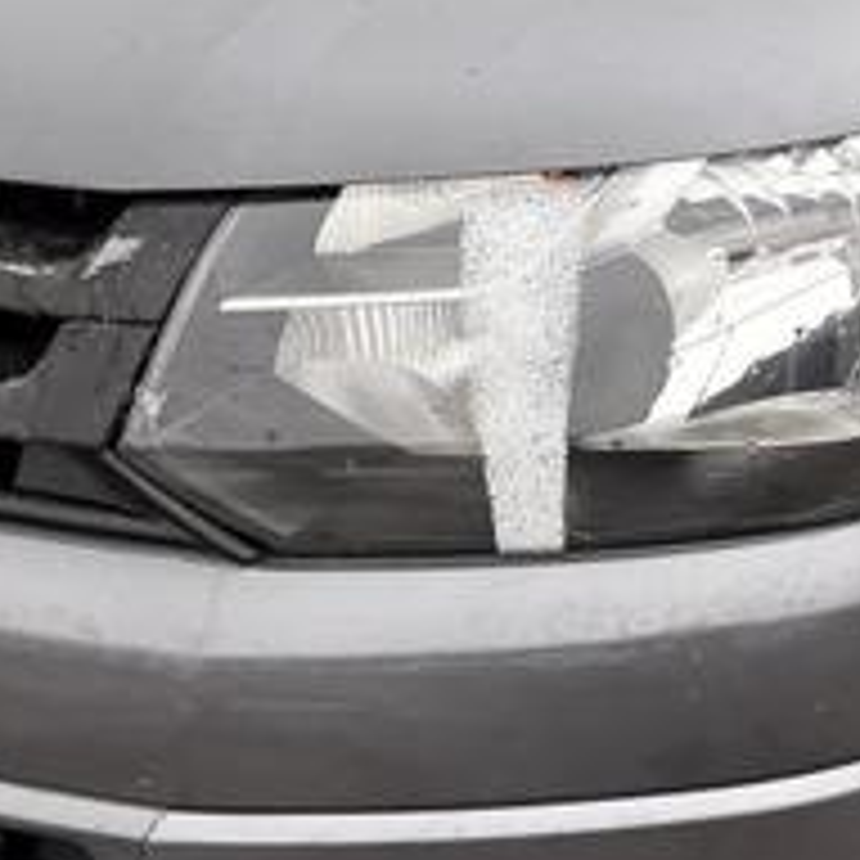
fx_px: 3036
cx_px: 743
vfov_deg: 15.9
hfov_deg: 16.0
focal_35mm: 108
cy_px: 27
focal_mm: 5.96
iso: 50
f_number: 1.6
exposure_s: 1/399
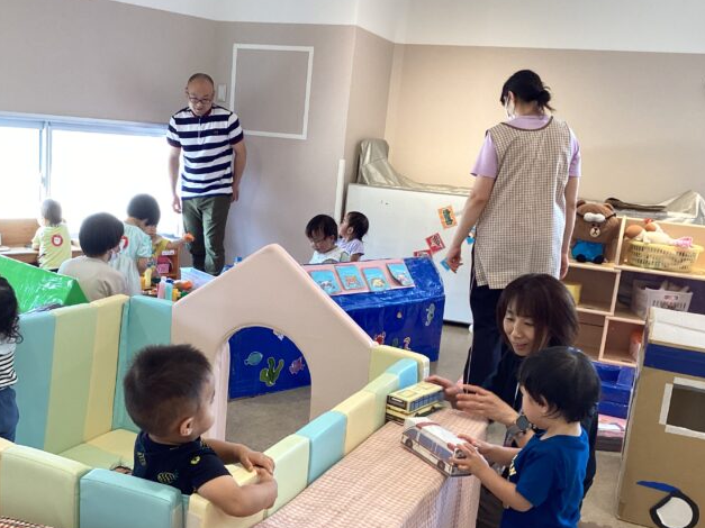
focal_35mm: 38
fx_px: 774
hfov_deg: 48.8
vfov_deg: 37.7
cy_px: 290
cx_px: 296
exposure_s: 1/50
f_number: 2.4
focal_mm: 3.3
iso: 80
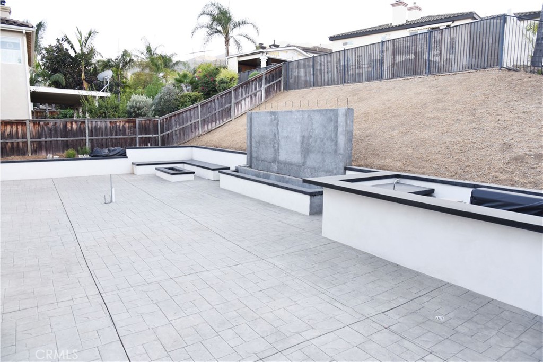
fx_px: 362
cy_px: 181
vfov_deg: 53.1
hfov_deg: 73.7
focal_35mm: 24
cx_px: 272
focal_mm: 24
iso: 560
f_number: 7.1
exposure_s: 1/200
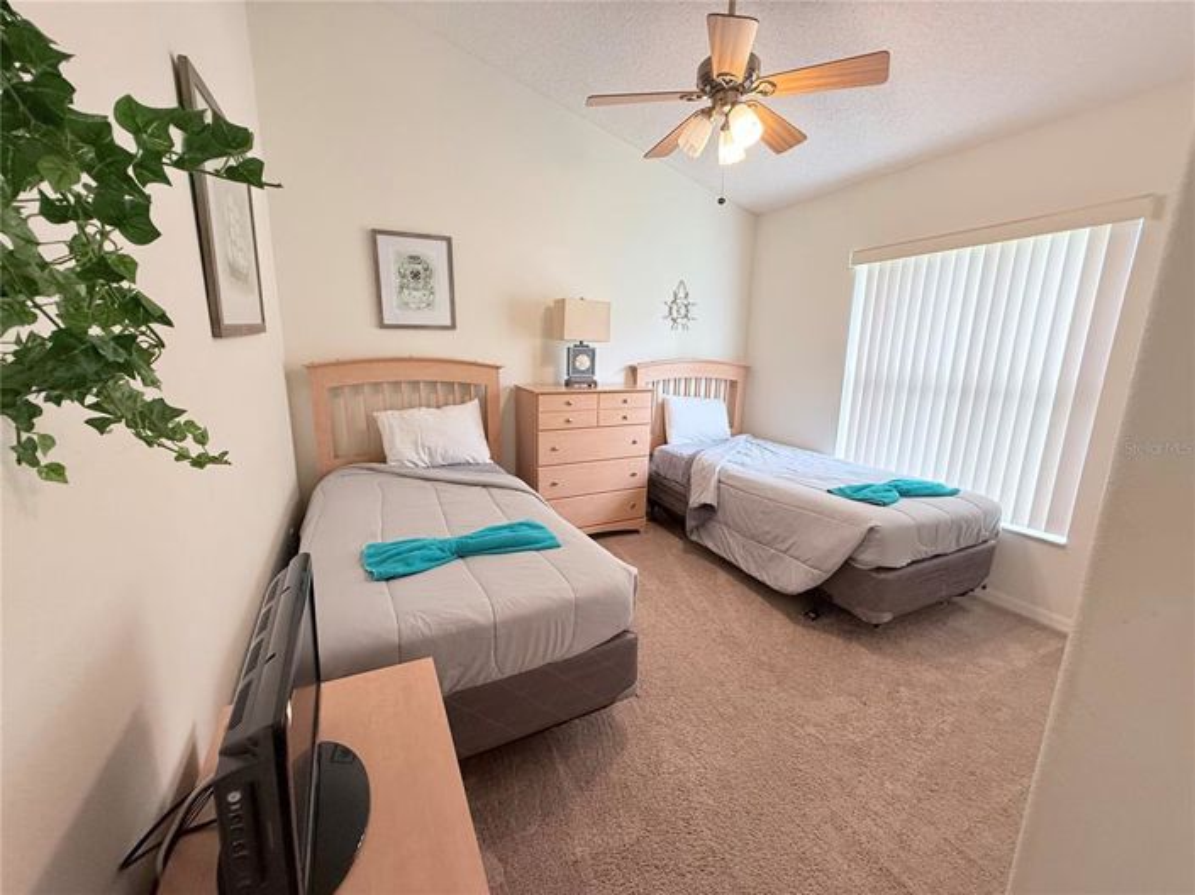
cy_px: 448
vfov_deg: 85.6
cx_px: 598
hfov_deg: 102.1
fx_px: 483
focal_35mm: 14
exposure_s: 1/60
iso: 200
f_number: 2.2
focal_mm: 2.22
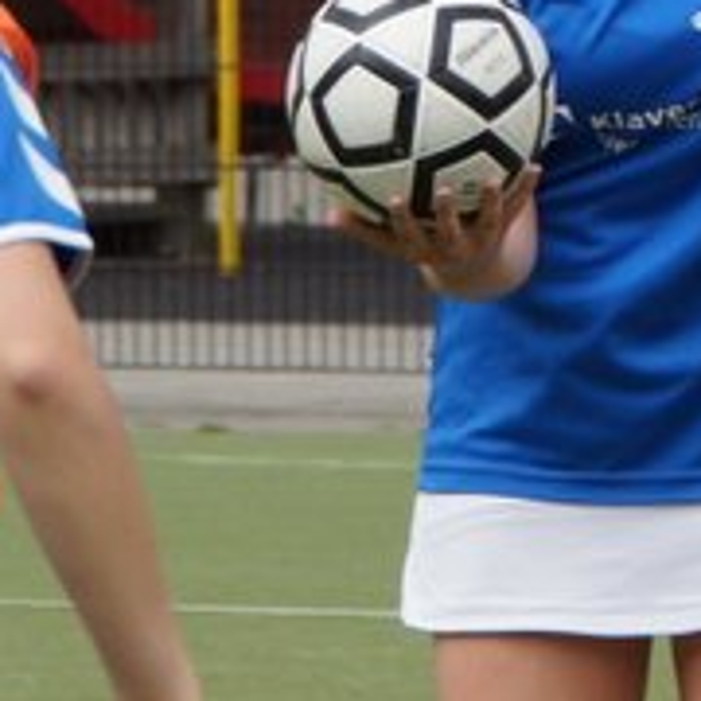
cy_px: 72
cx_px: 1153
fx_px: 18306
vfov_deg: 2.2
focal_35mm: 799
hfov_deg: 2.2
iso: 200
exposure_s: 1/500
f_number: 7.1
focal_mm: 110
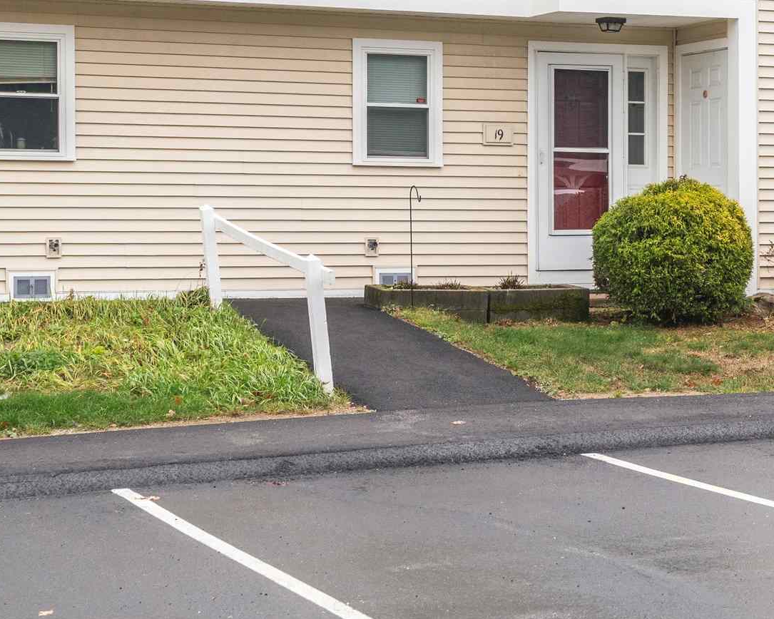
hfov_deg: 20.4
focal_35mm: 93
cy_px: 0
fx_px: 2130
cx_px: 598
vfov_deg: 16.2
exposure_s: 1/320
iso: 1250
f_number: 8
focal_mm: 35
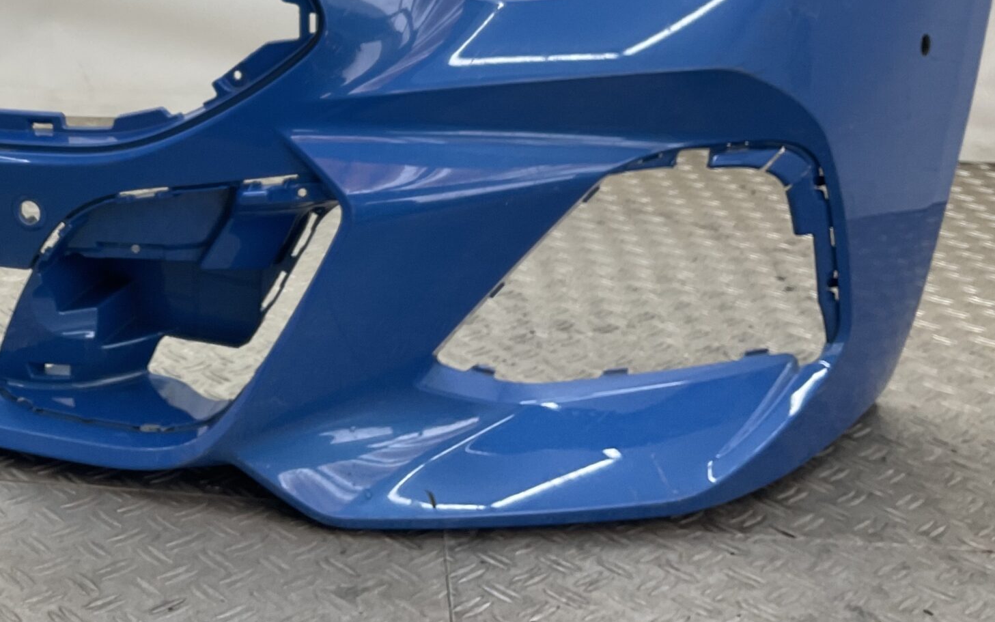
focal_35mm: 54
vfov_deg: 22.9
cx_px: 219
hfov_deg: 36.4
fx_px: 1464
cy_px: -25
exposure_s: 1/100
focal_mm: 3
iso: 40
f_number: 1.8
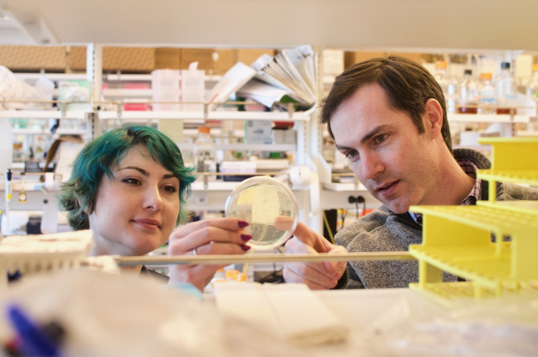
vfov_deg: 25.6
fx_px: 783
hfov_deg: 37.9
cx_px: 269
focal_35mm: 52
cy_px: 178
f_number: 4
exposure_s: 1/60
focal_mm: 35
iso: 560
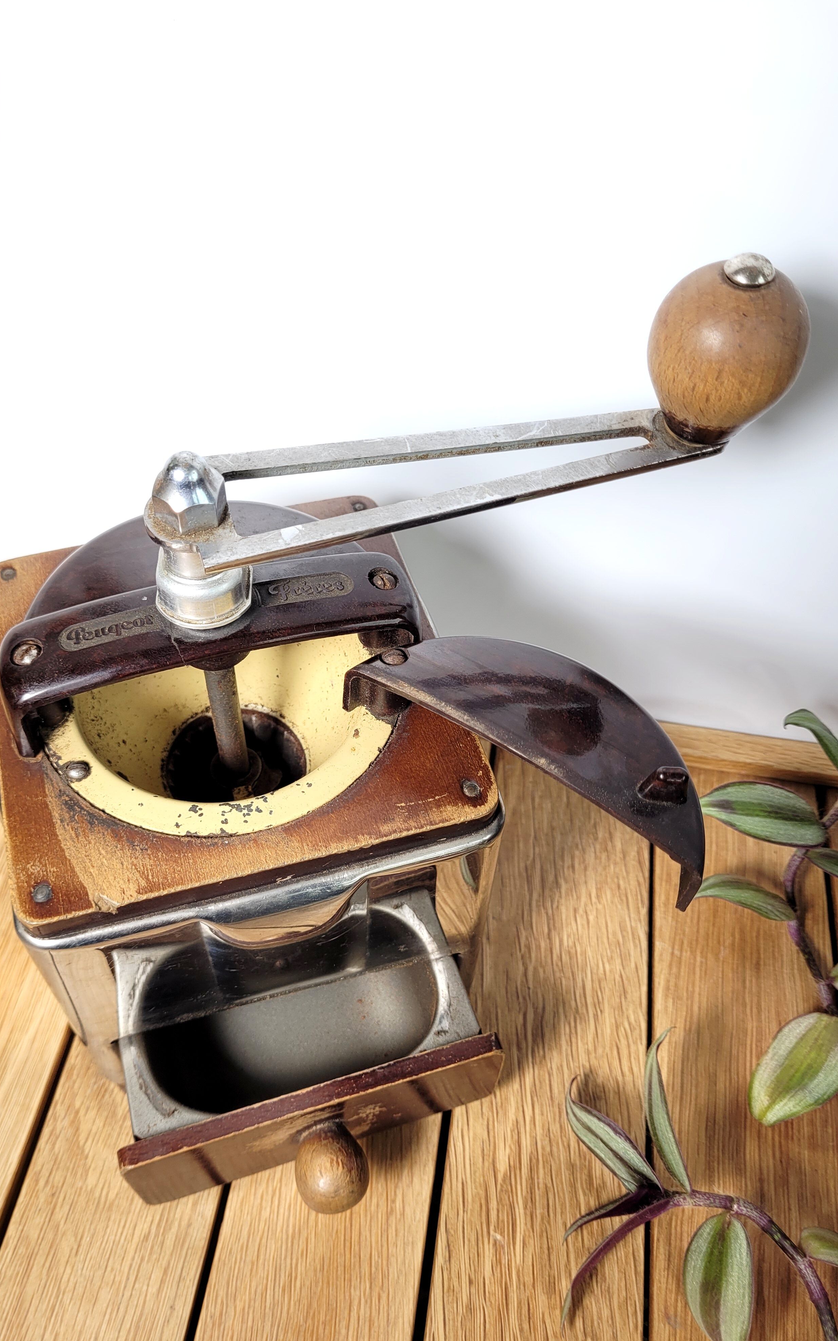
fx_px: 1023
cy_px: 672
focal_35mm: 28
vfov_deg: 66.5
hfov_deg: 44.3
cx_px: 328
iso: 40
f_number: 1.8
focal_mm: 5.4
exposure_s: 1/270
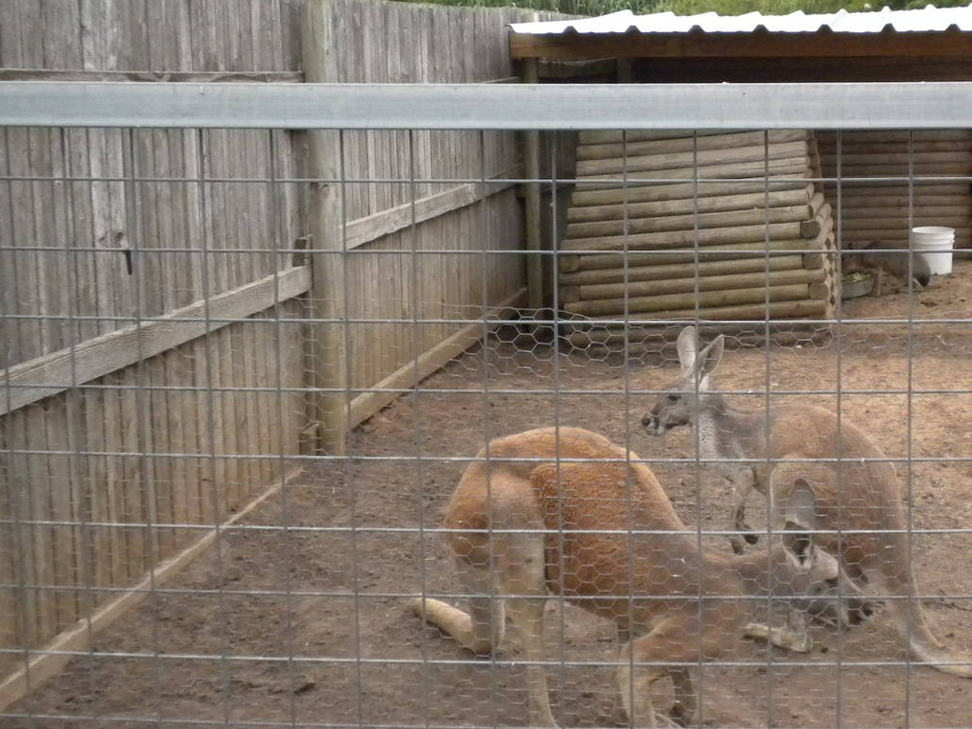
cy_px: 314
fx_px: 1629
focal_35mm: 58
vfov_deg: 25.2
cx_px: 759
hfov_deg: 32.4
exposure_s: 1/636
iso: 400
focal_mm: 6.6
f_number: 3.5
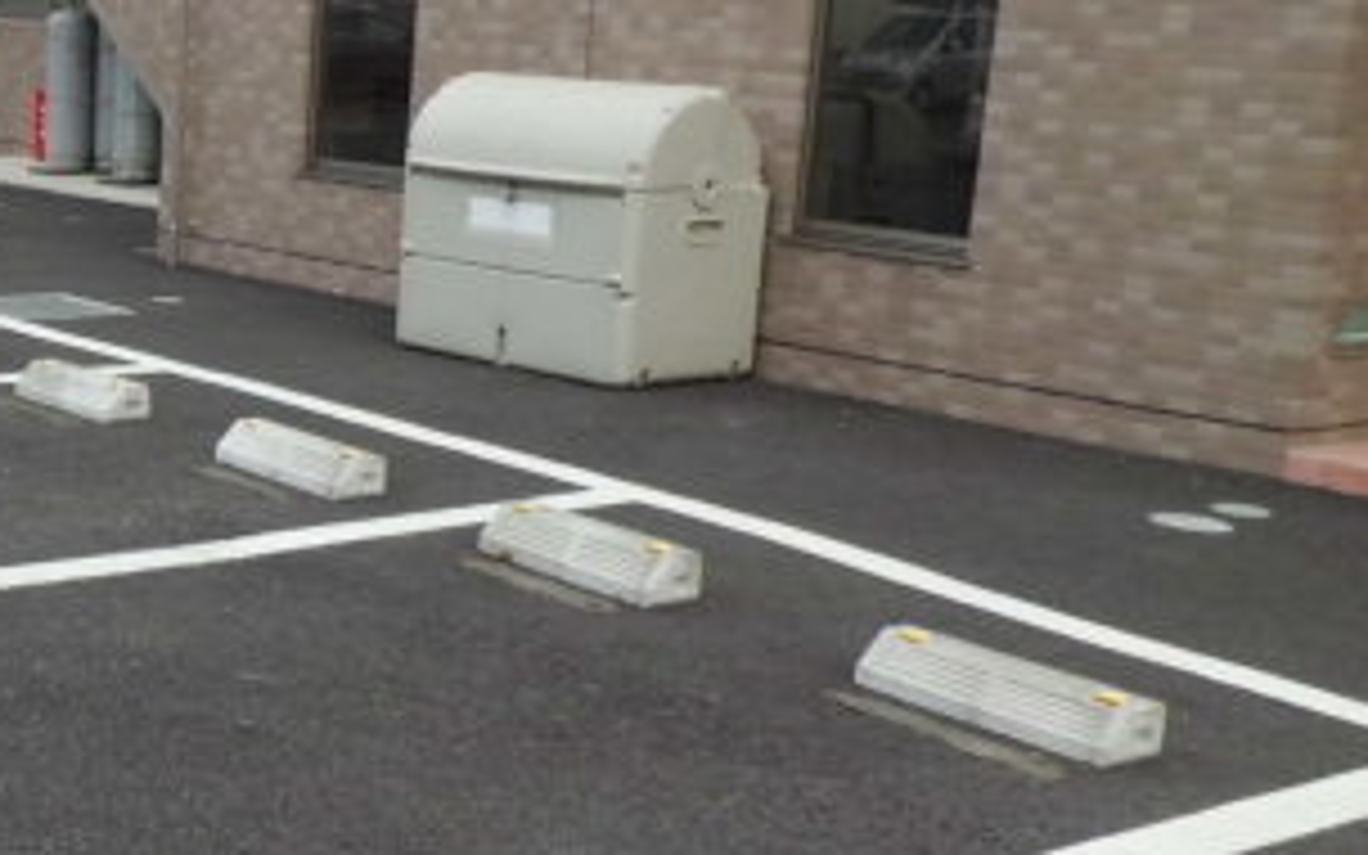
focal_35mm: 58
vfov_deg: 22.4
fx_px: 2162
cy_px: 468
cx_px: -63
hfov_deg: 31.8
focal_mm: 4.7
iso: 100
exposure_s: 1/100
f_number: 7.9
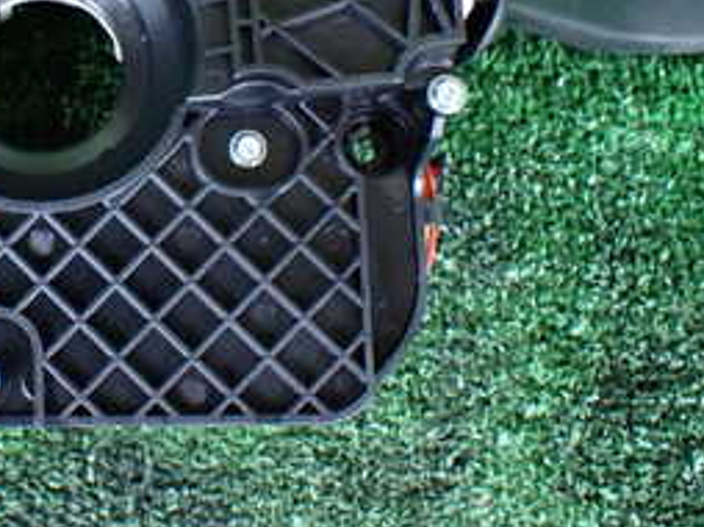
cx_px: 39
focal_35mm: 71
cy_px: 22
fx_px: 1443
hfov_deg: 26.3
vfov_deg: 20.2
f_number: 2.3
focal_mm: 5.4
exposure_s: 1/30
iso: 800
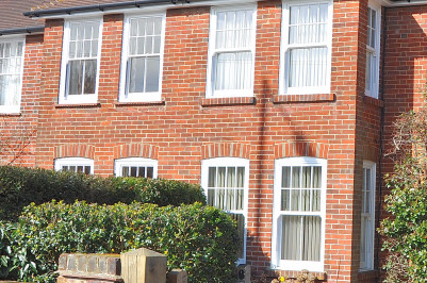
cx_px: 389
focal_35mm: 69
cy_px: 116
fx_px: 817
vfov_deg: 19.6
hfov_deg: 28.1
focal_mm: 18
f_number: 10
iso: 200
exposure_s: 1/400
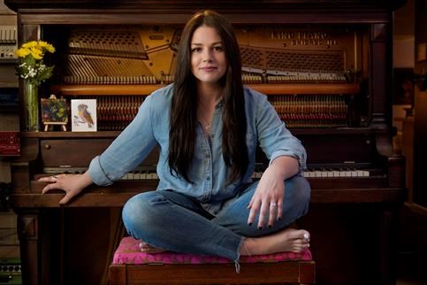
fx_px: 463
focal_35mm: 39
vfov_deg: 33.9
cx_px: 210
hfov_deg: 49.6
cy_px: 96
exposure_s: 1/60
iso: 500
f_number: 2.8
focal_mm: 29
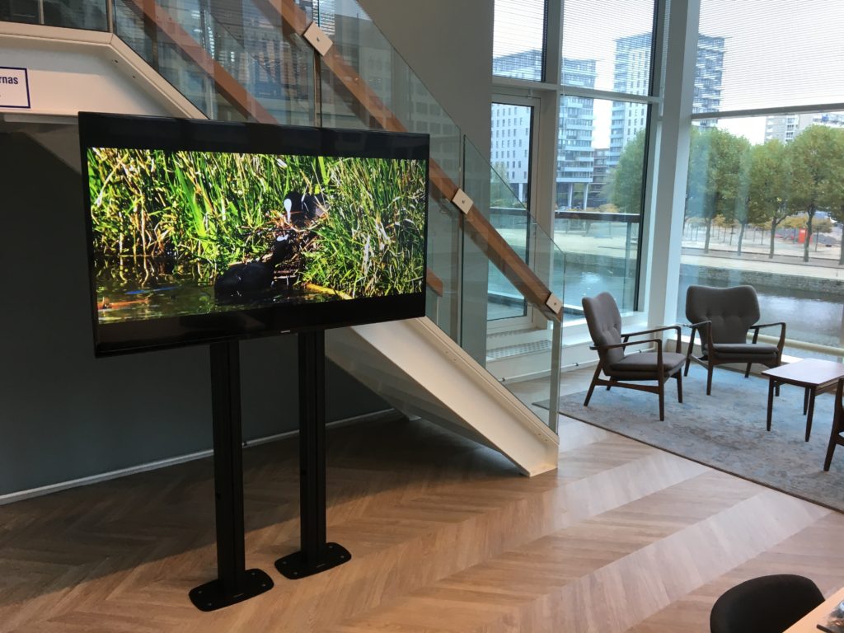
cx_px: 422
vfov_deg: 48.2
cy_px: 316
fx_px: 707
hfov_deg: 61.7
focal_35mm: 29
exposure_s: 1/33
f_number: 2.2
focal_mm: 4.15
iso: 32
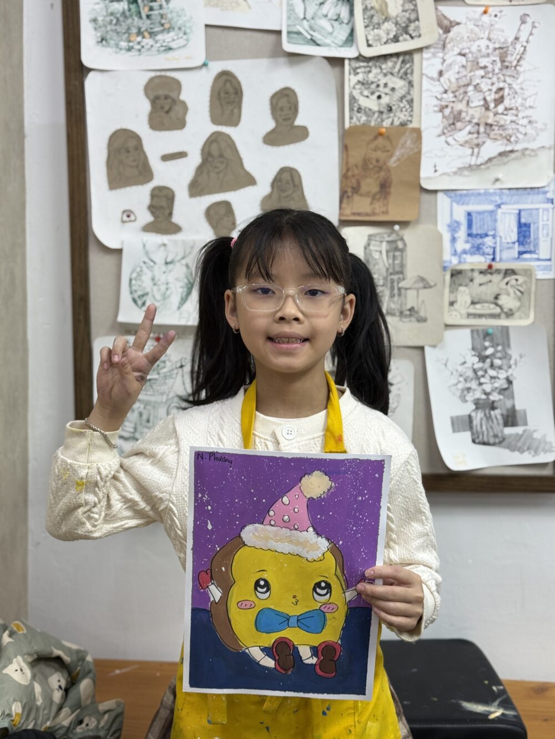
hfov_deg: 30.3
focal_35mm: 48
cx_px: 278
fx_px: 1026
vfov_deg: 39.7
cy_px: 370
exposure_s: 1/100
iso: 100
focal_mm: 6.76
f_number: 1.78
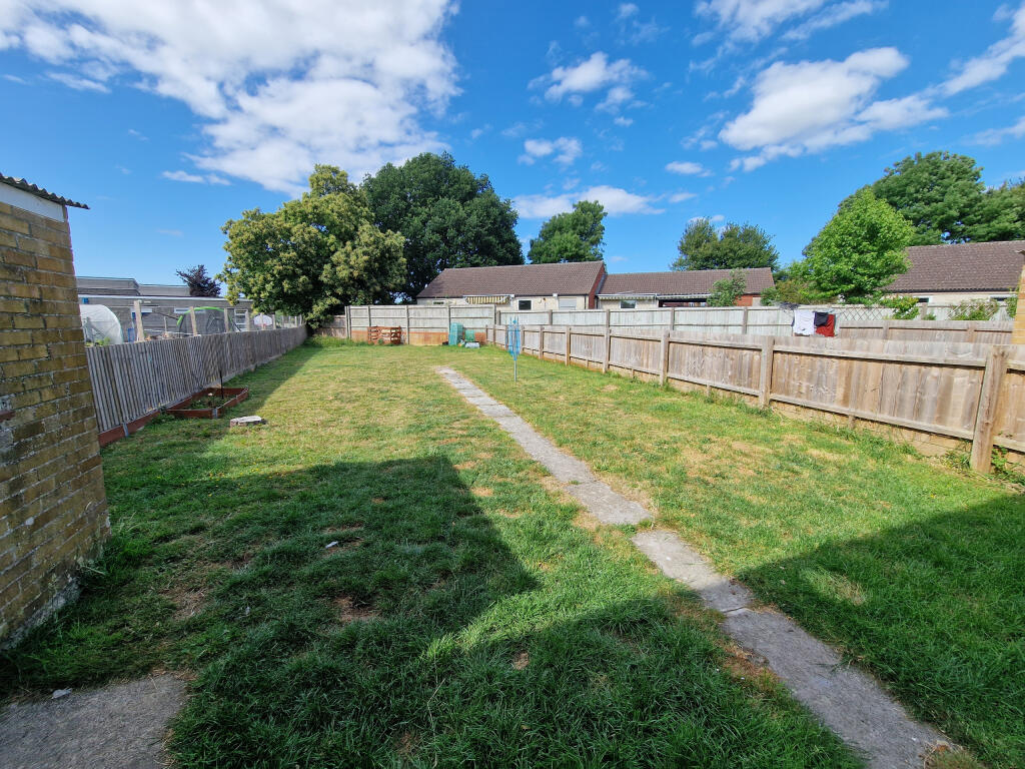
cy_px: 384
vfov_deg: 89.9
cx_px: 512
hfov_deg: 106.2
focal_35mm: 13
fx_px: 385
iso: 50
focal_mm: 2.2
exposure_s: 1/1540
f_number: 2.2
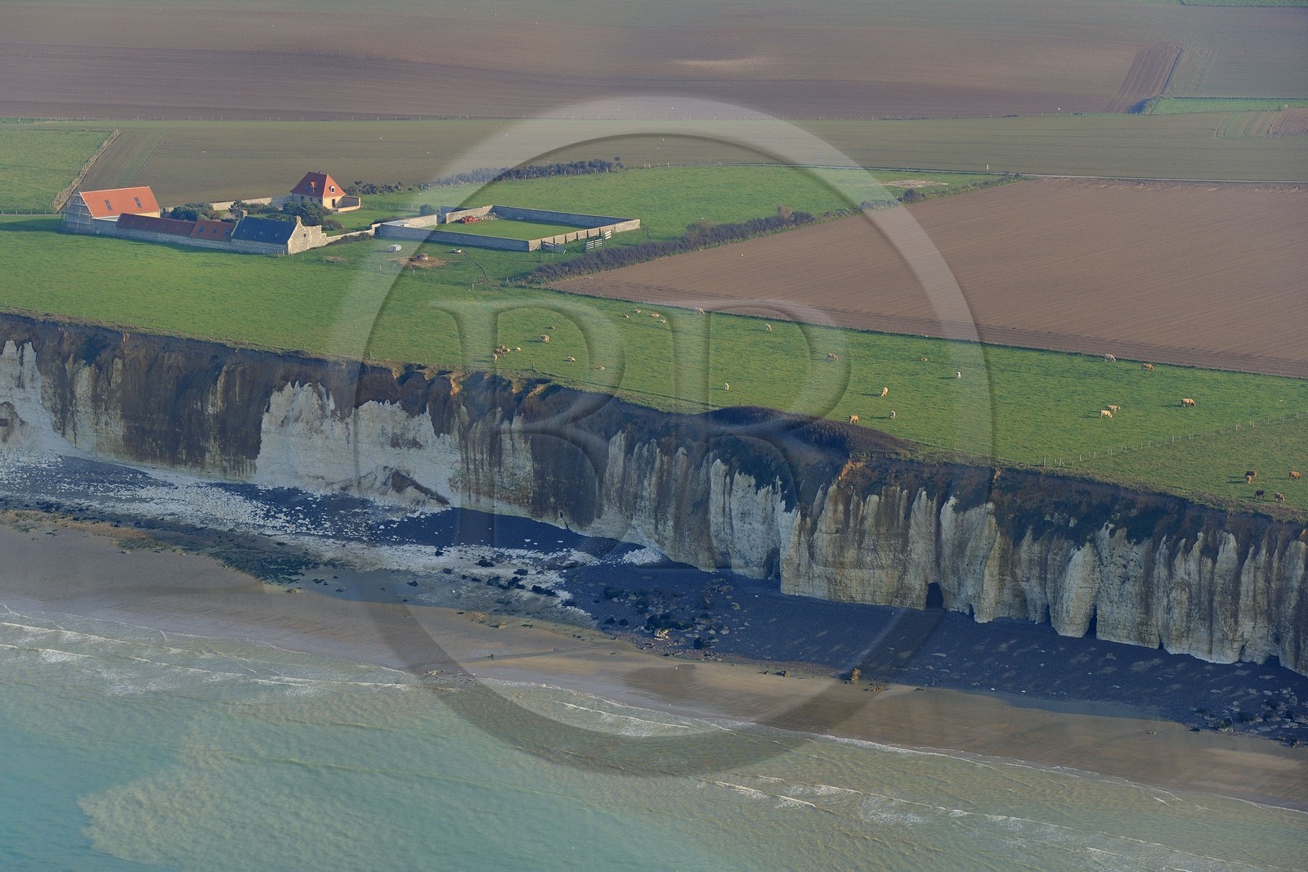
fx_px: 5449
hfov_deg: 13.7
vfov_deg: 9.1
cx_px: 654
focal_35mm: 150
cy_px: 436
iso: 400
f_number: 7.1
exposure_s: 1/800
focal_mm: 150
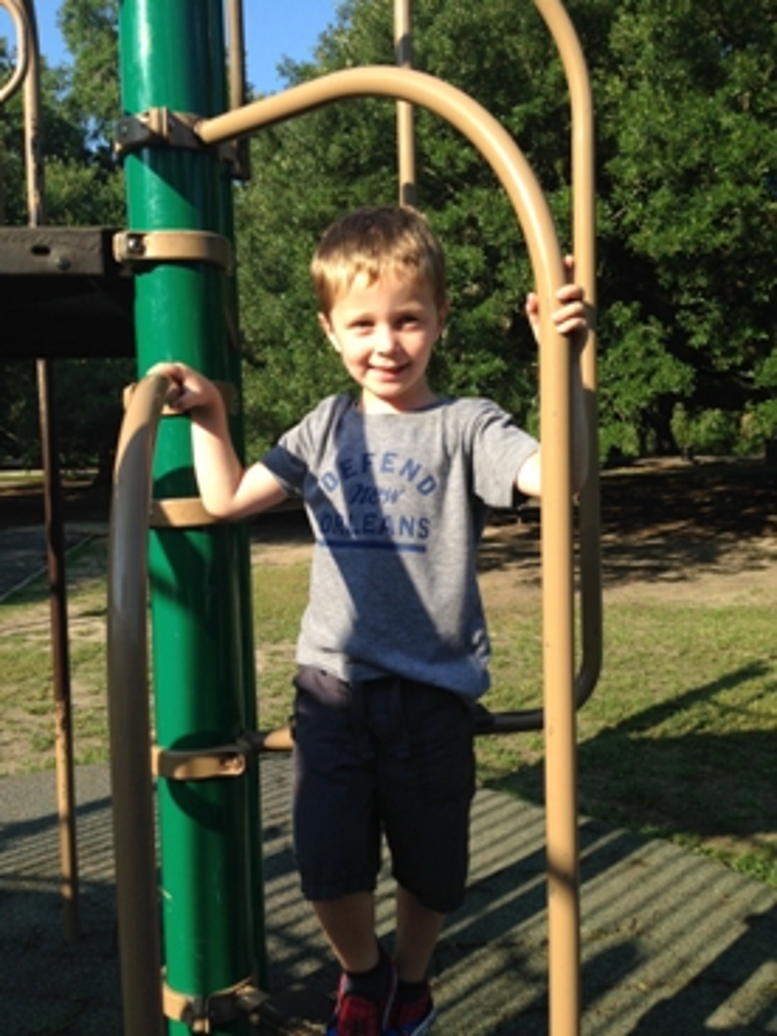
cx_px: 388
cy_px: 518
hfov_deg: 42.9
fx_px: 988
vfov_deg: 55.4
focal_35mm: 33
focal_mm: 4.12
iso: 50
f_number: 2.4
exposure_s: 1/874
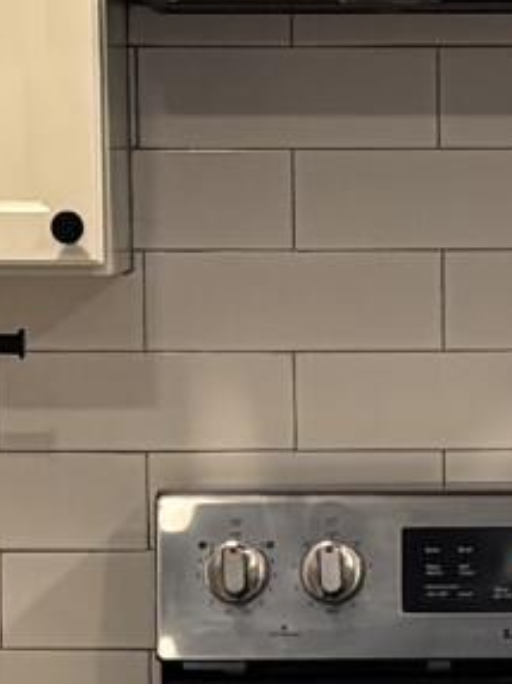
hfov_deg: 5.4
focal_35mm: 272
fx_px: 5368
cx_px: 498
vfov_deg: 7.2
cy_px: 927
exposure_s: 1/60
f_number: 1.6
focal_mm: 5.96
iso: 125
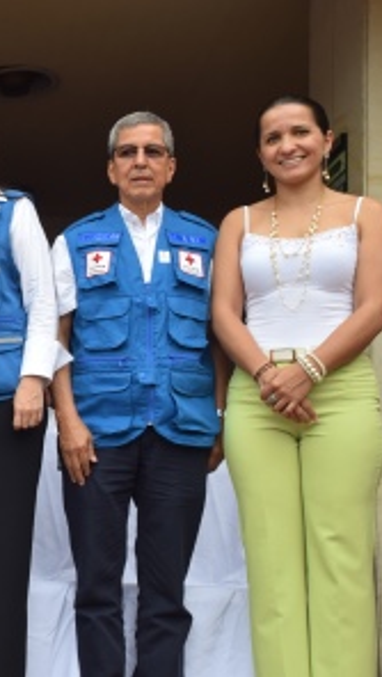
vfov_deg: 27.8
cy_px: 337
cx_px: -82
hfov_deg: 15.3
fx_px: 1365
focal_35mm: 76
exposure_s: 1/160
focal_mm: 32
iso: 400
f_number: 10
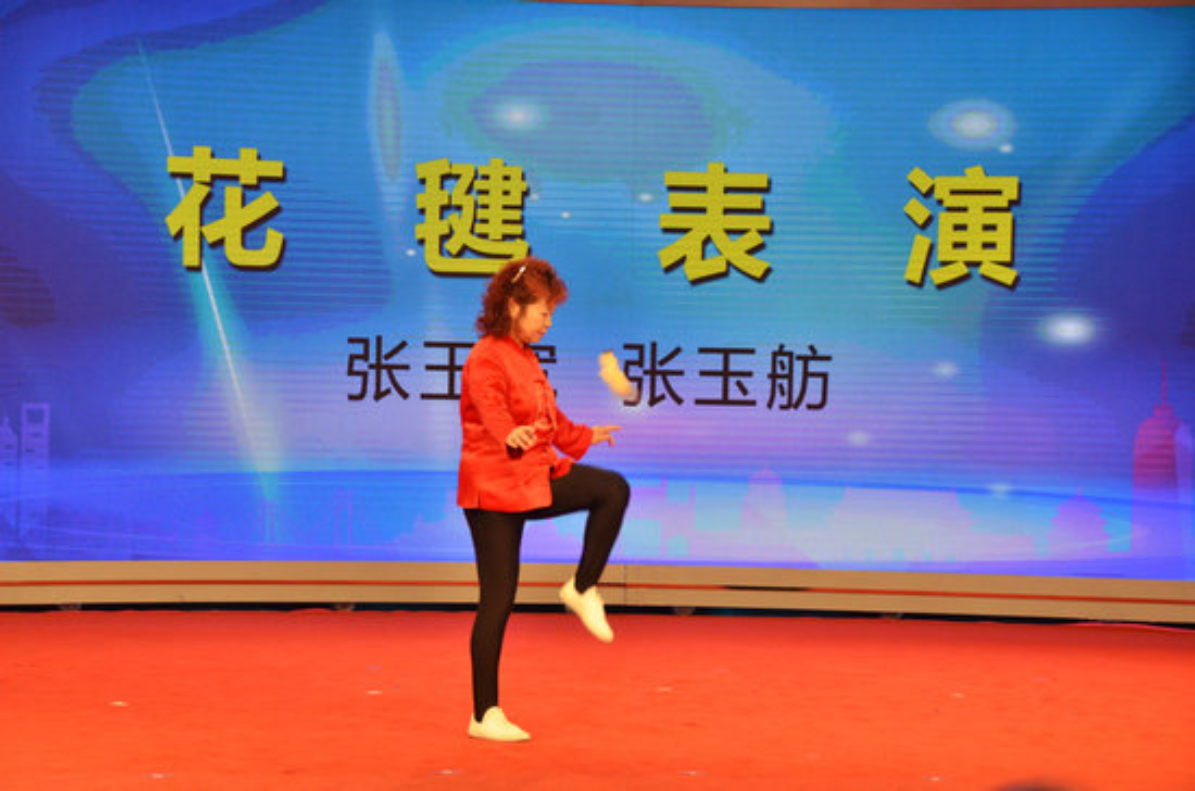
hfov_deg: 17.1
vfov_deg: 11.4
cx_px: 598
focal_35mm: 120
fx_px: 3974
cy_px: 396
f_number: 7.1
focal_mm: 80
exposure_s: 1/100
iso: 1250
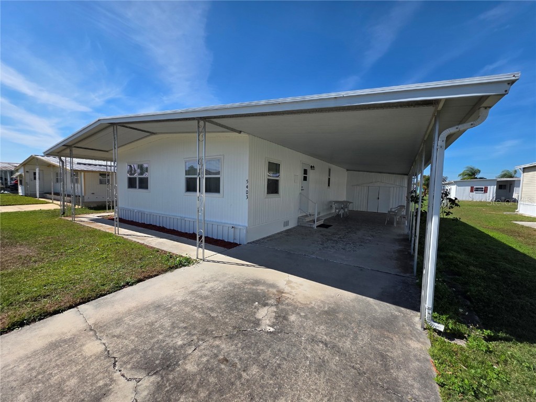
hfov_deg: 106.2
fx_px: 201
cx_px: 268
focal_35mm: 13
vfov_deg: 89.9
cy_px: 201
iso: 40
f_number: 1.9
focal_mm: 2.2
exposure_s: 1/2483
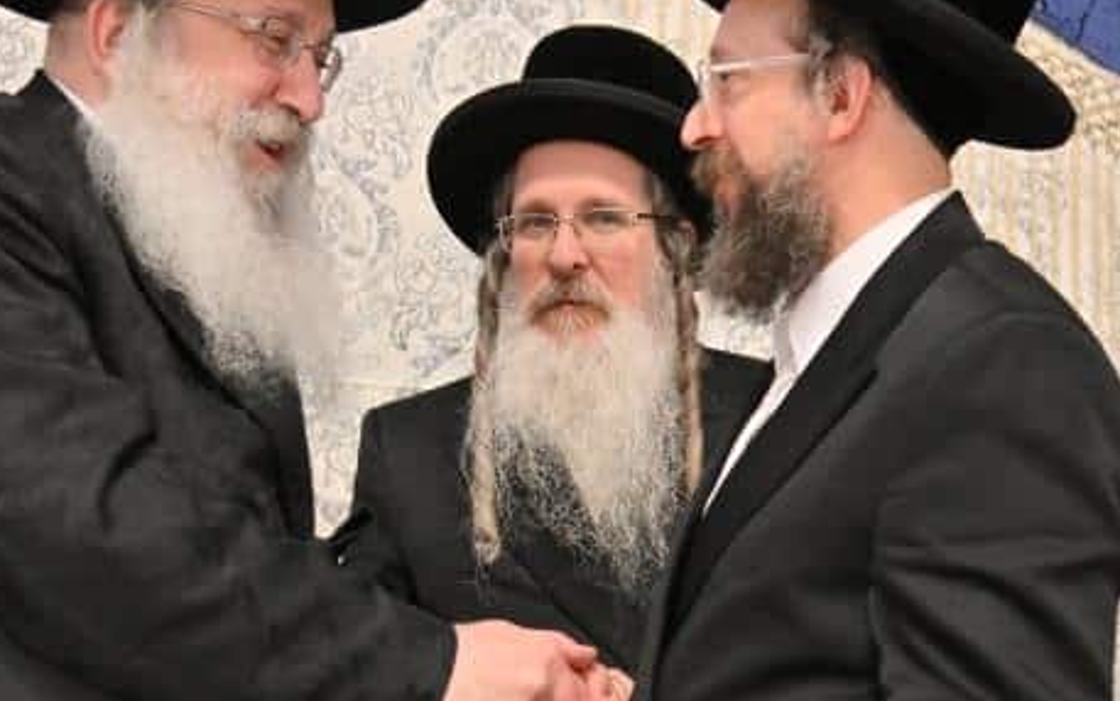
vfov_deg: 12.5
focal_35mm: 105
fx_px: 3206
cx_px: 613
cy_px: 305
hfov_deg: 19.8
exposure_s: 1/160
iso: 1250
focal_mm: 46
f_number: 4
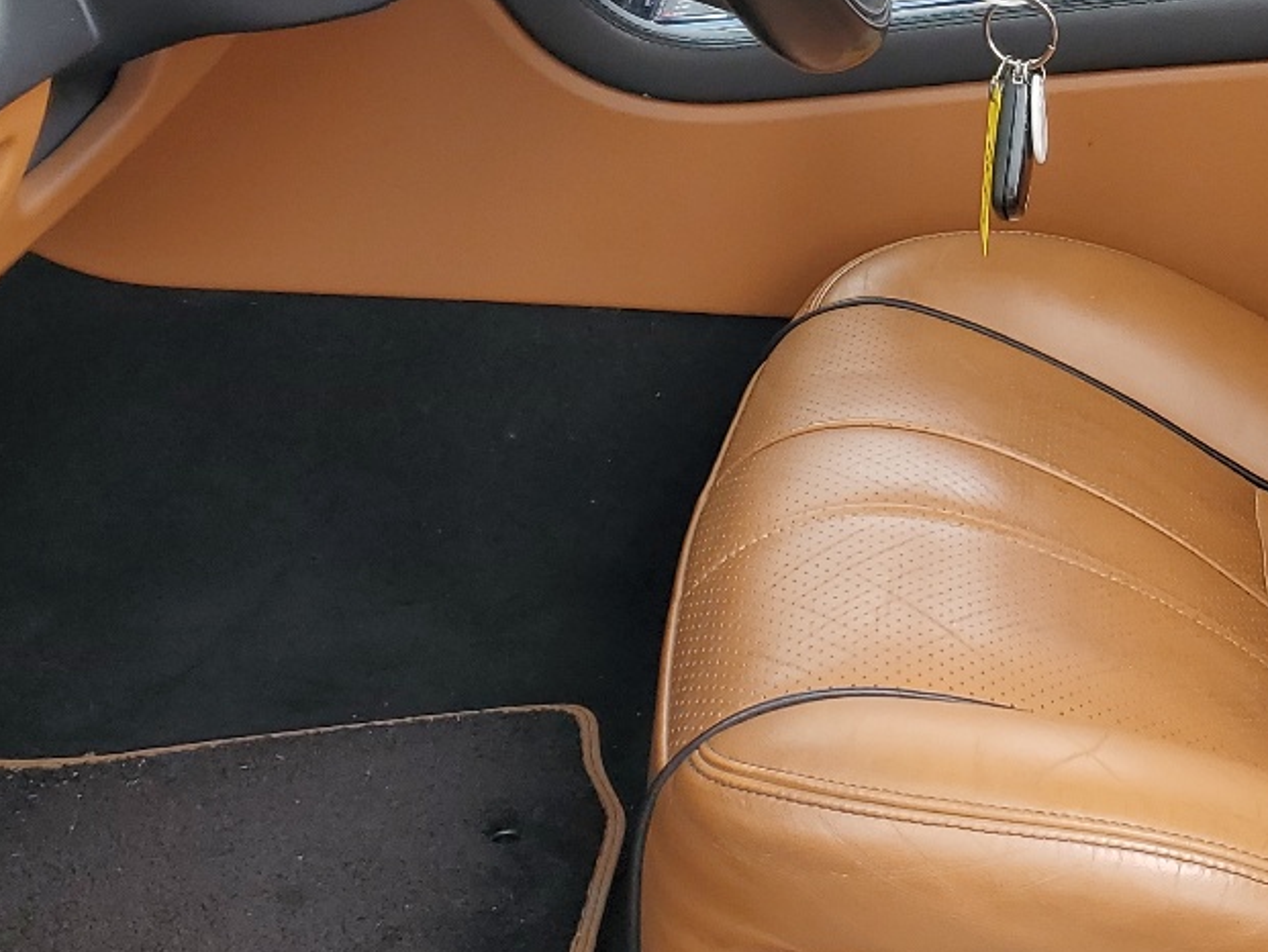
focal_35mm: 67
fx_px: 2455
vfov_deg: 21.5
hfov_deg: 28.0
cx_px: 1103
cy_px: 131
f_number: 1.5
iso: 50
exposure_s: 1/286
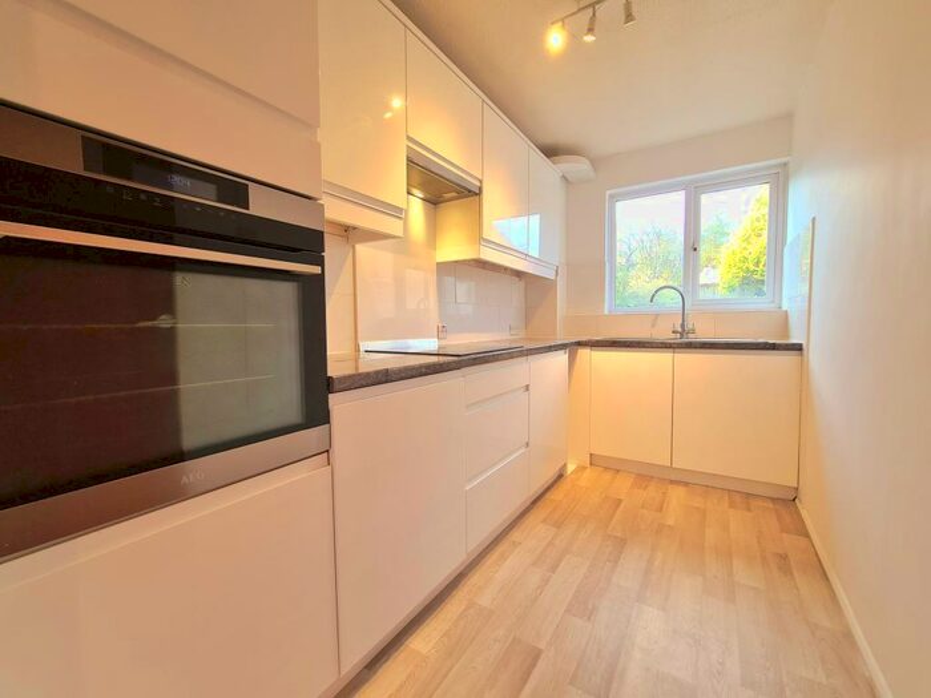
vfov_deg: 89.9
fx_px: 350
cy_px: 349
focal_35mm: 13
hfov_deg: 106.2
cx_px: 466
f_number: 2.2
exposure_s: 1/100
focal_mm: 2.22
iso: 100
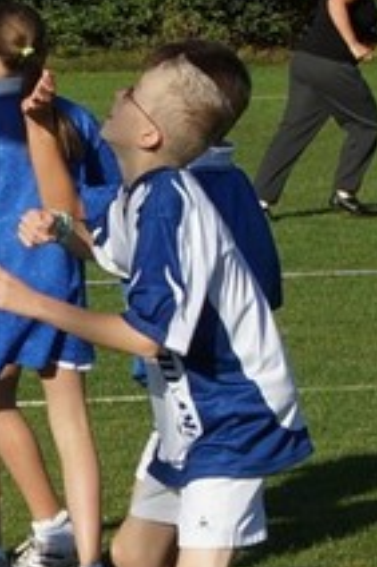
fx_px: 3414
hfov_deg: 6.1
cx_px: -422
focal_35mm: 217
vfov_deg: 9.5
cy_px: 131
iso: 100
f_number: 6.3
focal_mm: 30
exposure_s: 1/500
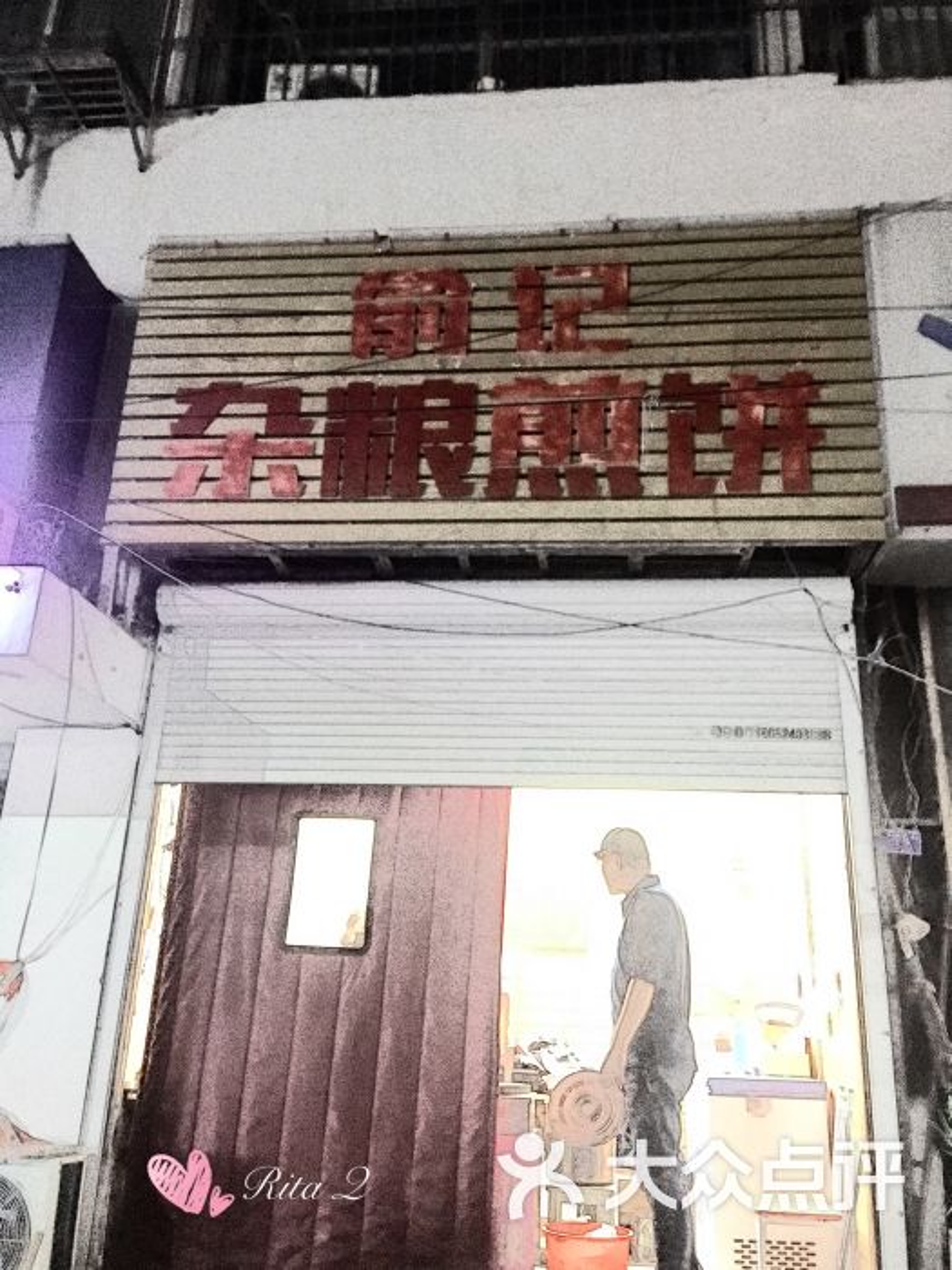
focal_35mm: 29
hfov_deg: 48.2
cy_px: 635
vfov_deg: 61.7
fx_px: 1063
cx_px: 476
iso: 320
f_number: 2.2
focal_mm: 4.15
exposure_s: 1/4
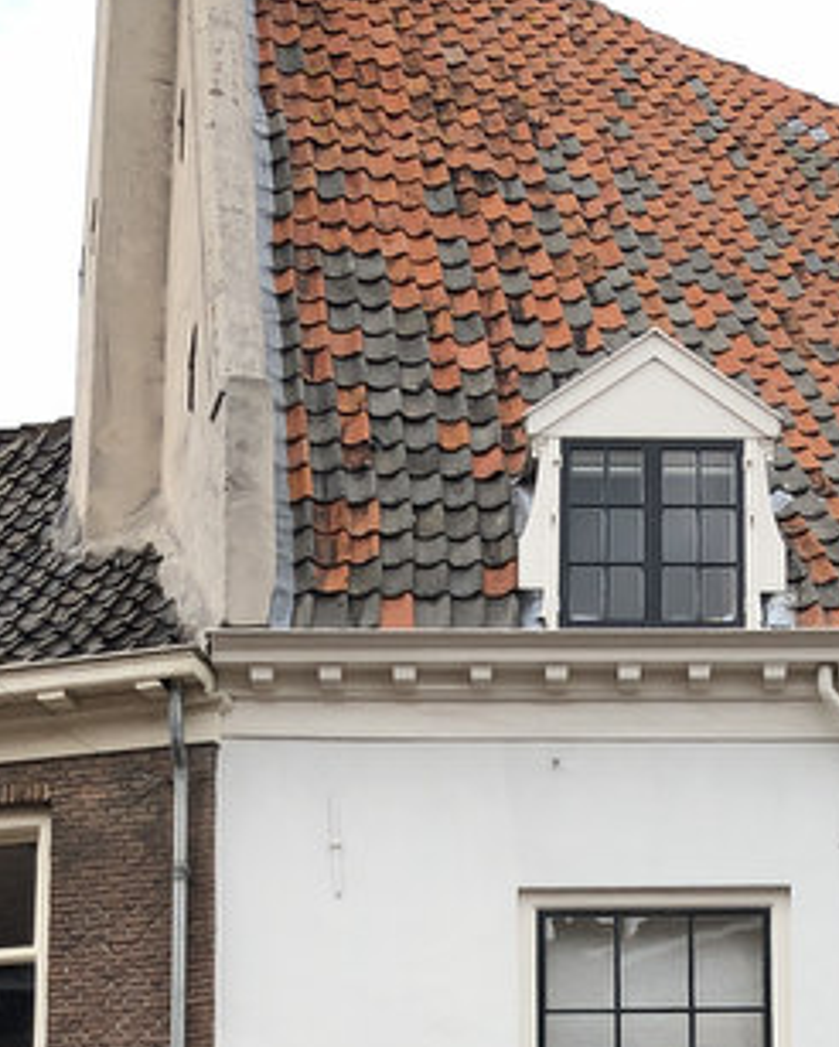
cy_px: 1269
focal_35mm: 83
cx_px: 553
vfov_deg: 21.3
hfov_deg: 18.5
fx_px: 2574
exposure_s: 1/317
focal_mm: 3.99
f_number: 1.8
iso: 20
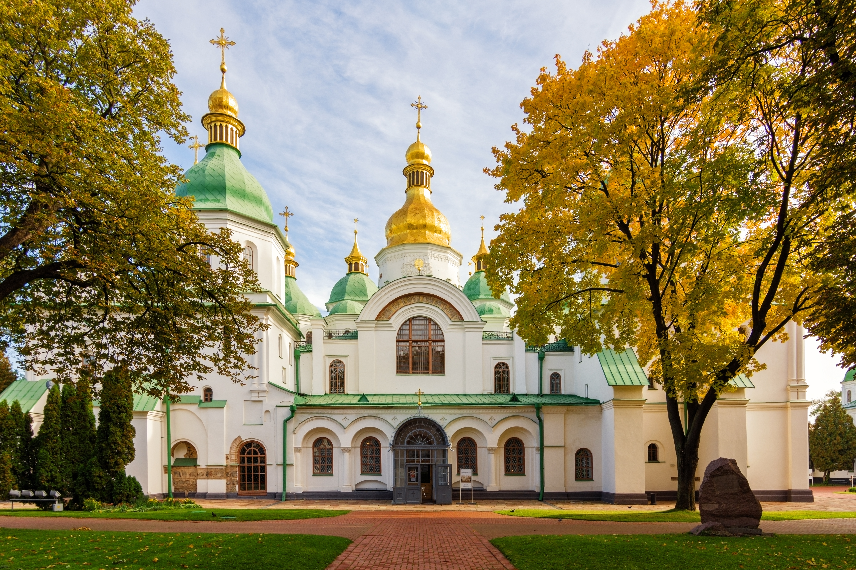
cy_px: 285
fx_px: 499
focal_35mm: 21
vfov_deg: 59.5
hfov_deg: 81.2
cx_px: 428
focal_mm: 14
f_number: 8
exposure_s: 1/200
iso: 200
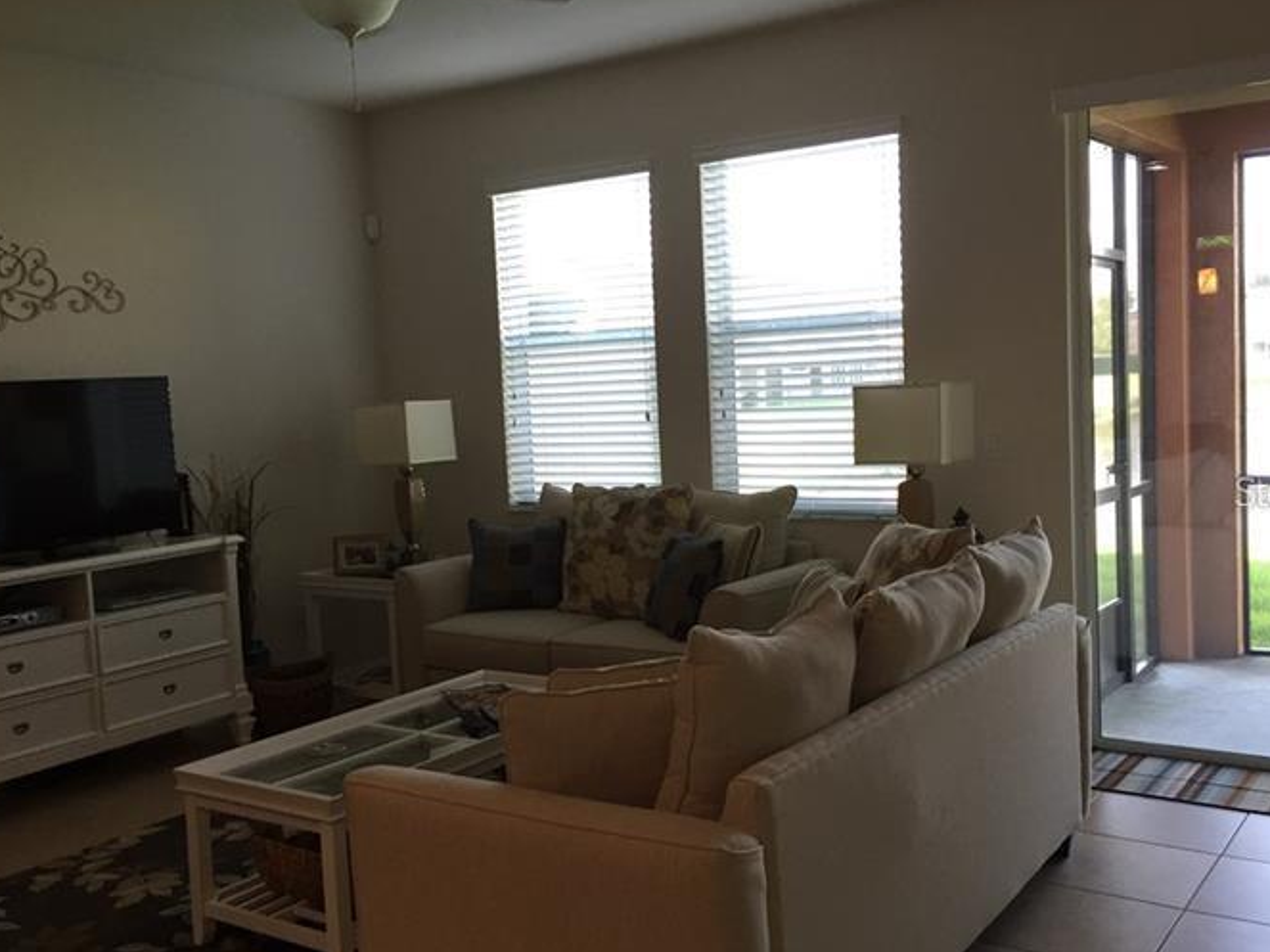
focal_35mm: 35
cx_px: 649
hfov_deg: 52.6
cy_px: 490
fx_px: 1284
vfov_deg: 40.7
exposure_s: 1/30
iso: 40
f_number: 2.2
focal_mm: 4.15
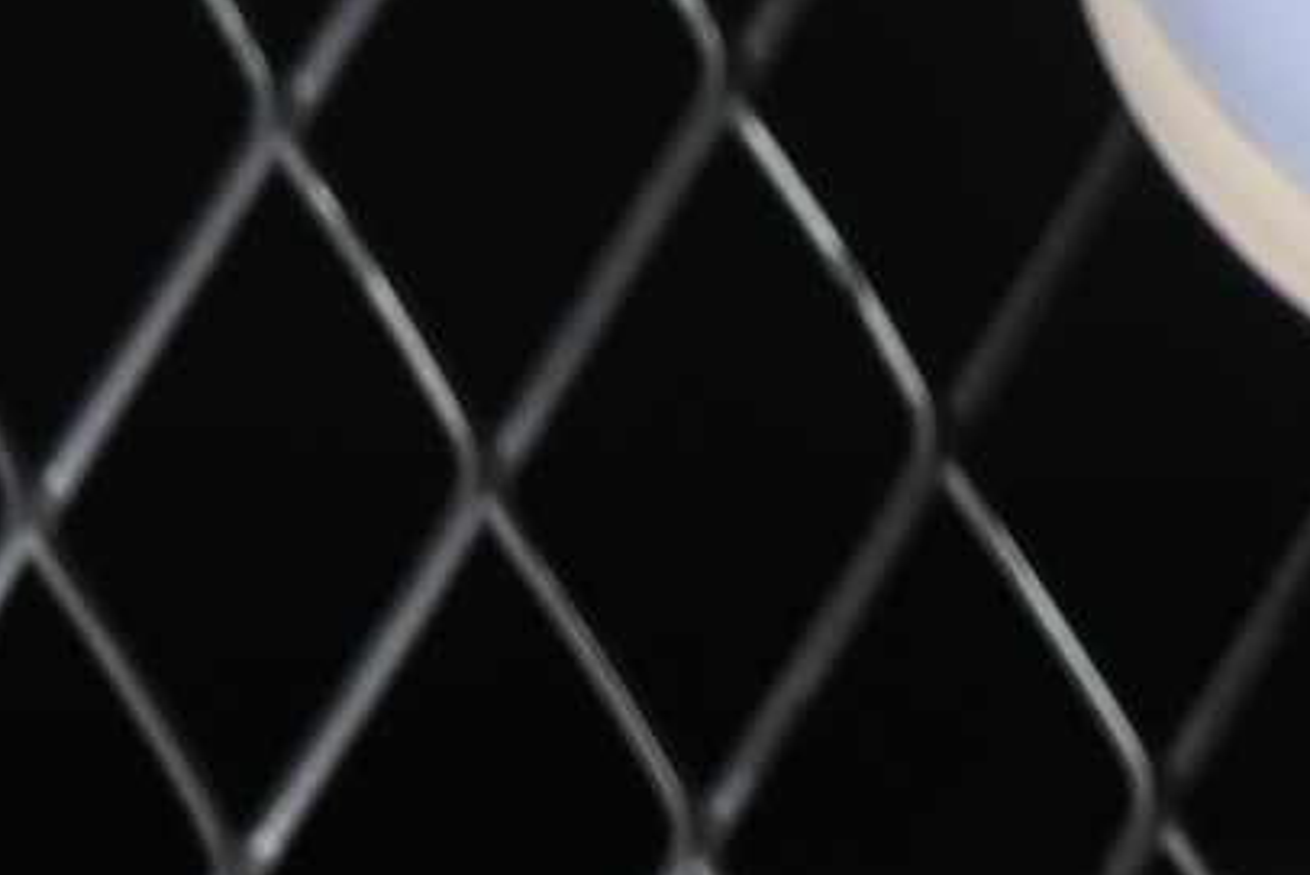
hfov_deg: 3.9
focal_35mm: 514
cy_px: -581
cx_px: 4317
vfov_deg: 2.7
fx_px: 18710
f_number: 7.1
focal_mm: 50
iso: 160
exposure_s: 1/80
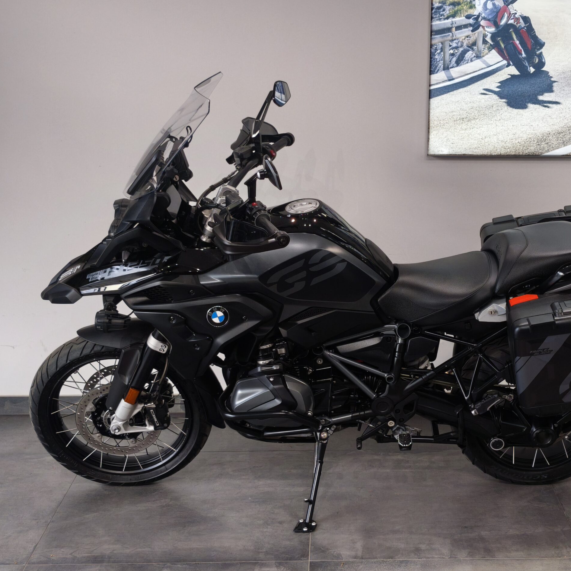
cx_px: 380
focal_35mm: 55
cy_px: 284
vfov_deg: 31.1
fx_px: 1026
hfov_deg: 30.9
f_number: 1.6
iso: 100
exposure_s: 1/100
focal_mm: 6.57
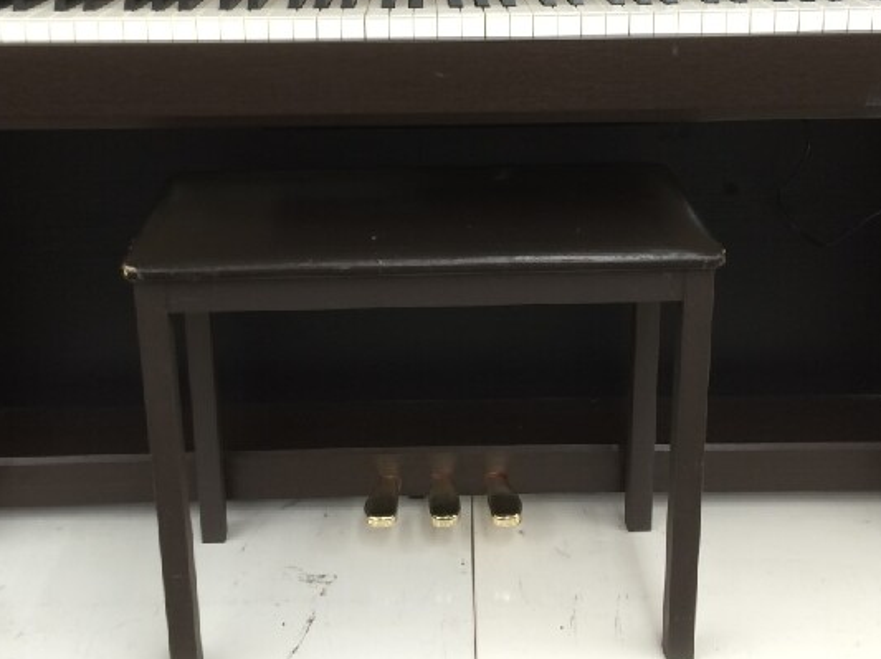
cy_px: 191
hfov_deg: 38.9
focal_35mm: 49
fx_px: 1246
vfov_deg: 29.3
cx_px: 433
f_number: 2.2
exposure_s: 1/30
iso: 64
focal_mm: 4.15
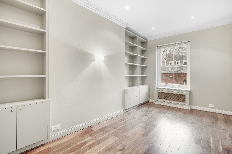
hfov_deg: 96.7
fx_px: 103
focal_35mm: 16
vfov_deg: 73.7
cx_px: 116
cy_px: 77
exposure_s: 1/2
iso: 320
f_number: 8
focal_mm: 16
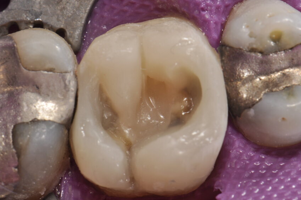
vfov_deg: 8.2
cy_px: 101
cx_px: 149
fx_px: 1399
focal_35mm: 168
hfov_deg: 12.3
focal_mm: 105
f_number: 32
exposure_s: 1/160
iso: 200
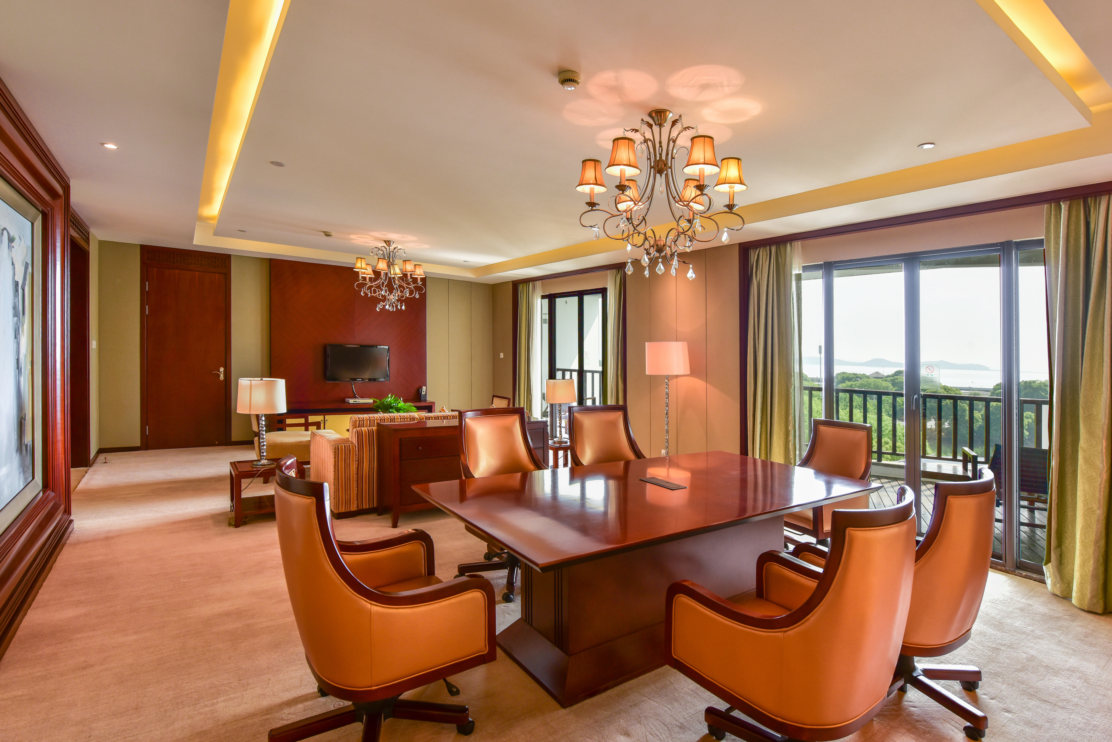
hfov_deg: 90.0
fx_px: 556
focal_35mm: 18
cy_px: 371
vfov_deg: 67.4
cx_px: 556
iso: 200
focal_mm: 18
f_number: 8
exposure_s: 1/13
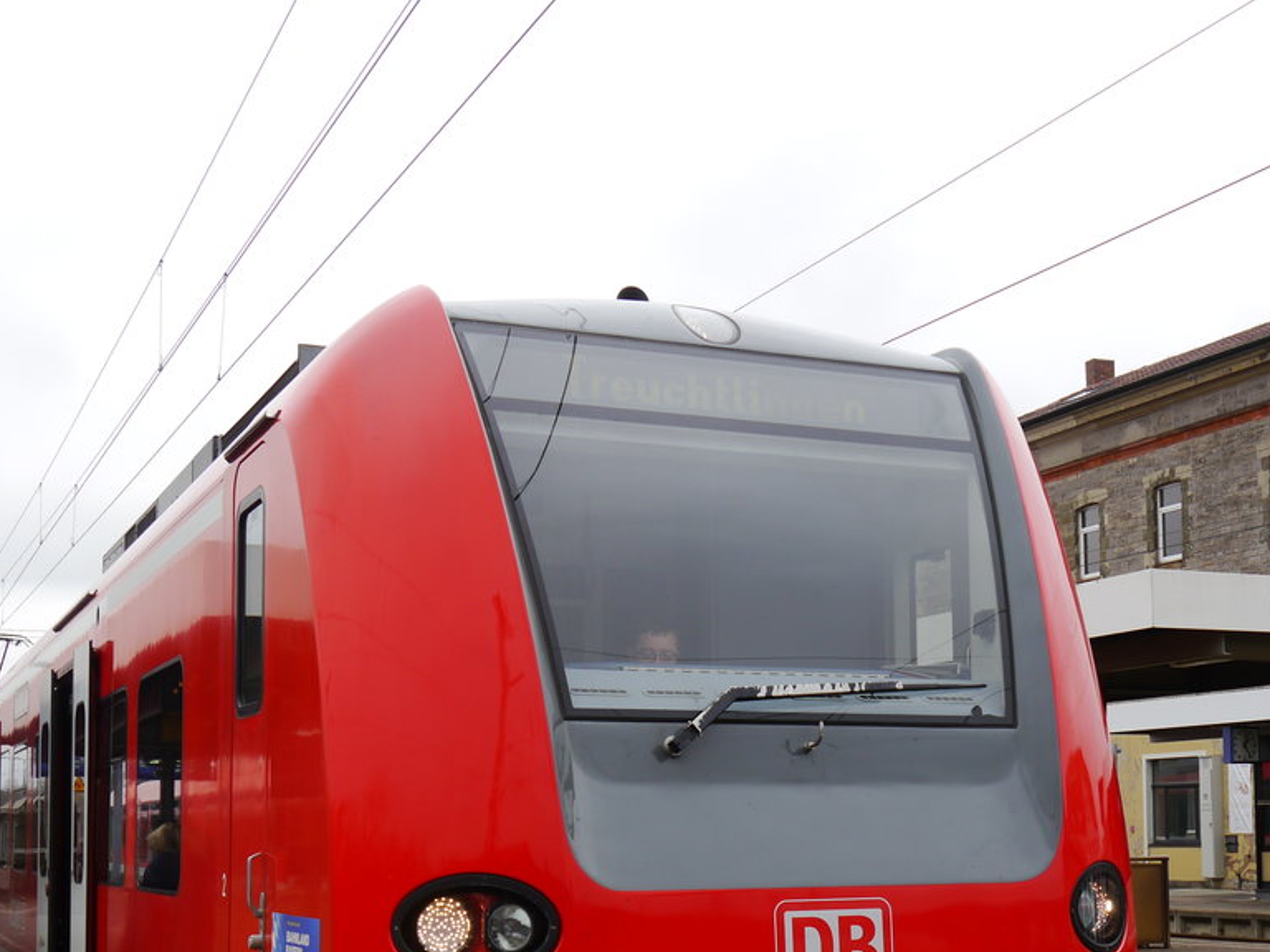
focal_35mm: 50
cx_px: 653
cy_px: 711
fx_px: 1834
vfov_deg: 28.7
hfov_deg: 38.2
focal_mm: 16
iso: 160
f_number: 5.6
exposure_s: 1/250
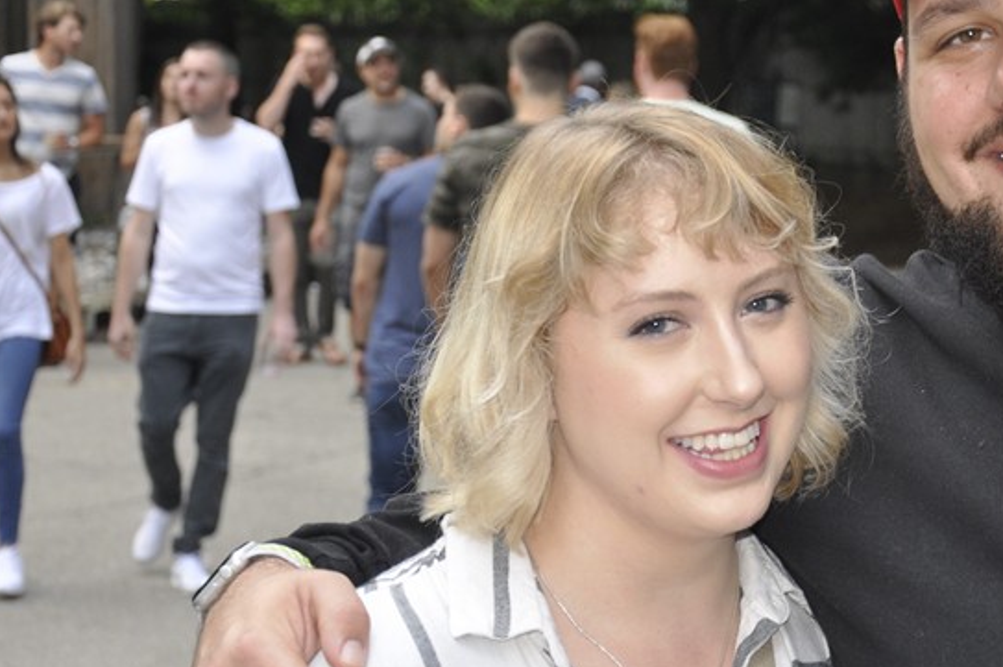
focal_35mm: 116
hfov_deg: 17.5
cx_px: 798
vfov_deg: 11.8
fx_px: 3229
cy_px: 344
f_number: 4.8
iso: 400
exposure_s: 1/60
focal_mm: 42
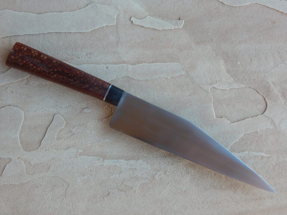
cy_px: 108
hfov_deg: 35.5
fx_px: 448
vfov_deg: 27.0
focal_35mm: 54
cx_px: 144
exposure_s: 1/50
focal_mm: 9.7
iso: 125
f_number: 3.8
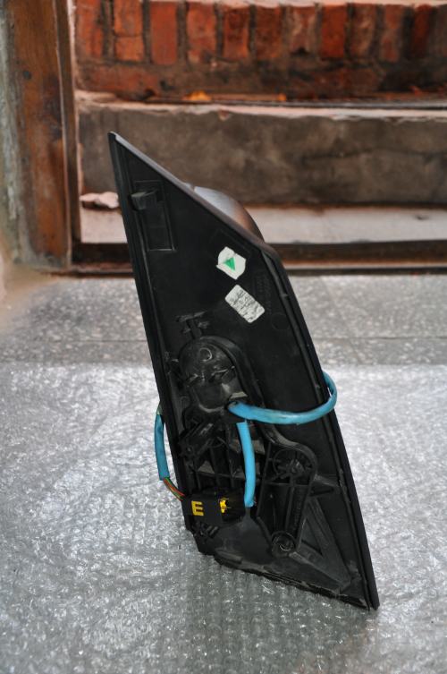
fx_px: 784
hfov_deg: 31.8
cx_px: 224
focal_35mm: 42
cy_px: 337
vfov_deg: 46.5
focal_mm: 28
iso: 800
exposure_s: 1/60
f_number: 4
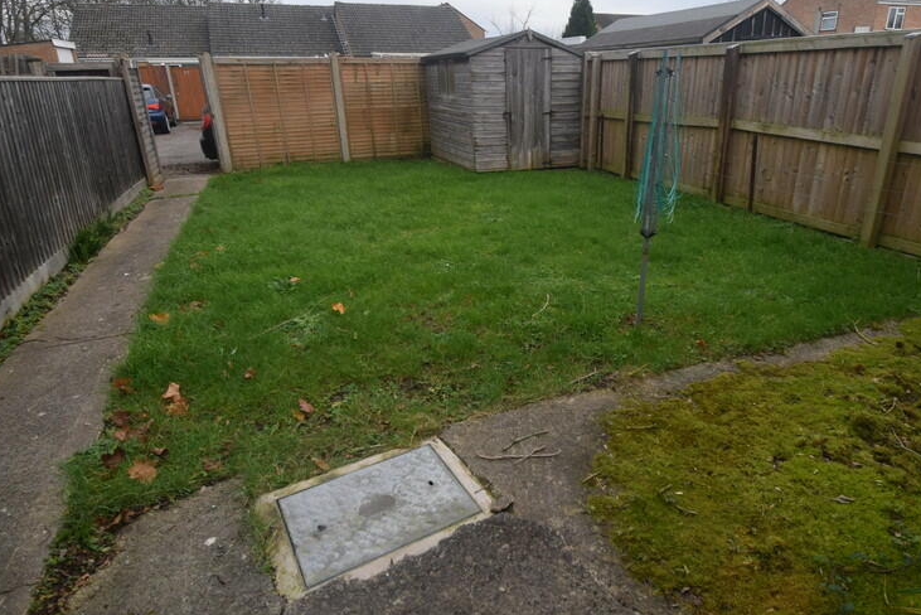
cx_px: 512
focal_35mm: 21
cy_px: 301
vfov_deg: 59.5
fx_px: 537
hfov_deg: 80.9
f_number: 5.6
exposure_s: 1/125
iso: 400
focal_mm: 10
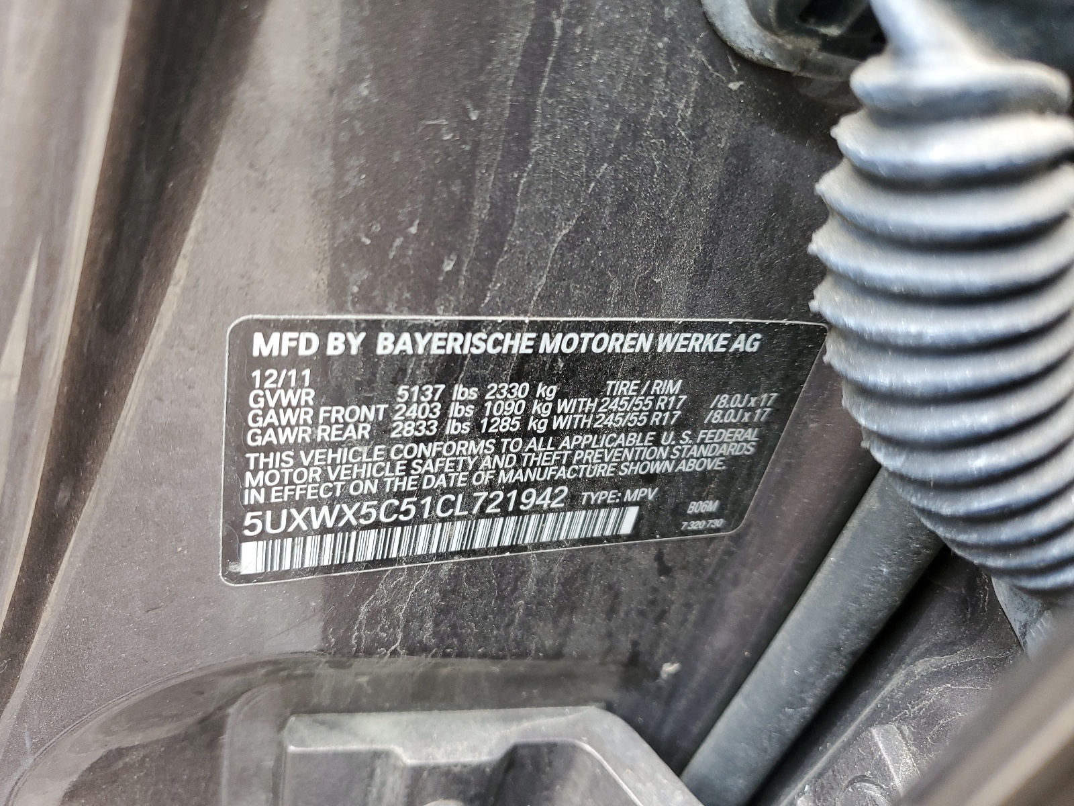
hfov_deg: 67.3
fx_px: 807
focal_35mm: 26
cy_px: 403
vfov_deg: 53.1
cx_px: 537
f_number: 1.5
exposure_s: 1/60.2
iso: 83
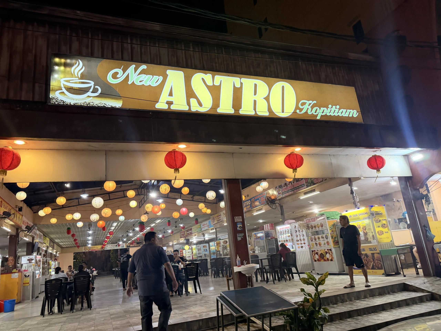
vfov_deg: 56.8
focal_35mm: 24
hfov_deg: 71.6
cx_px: 220
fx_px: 306
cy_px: 166
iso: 250
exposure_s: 1/50
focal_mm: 6.76
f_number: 1.78
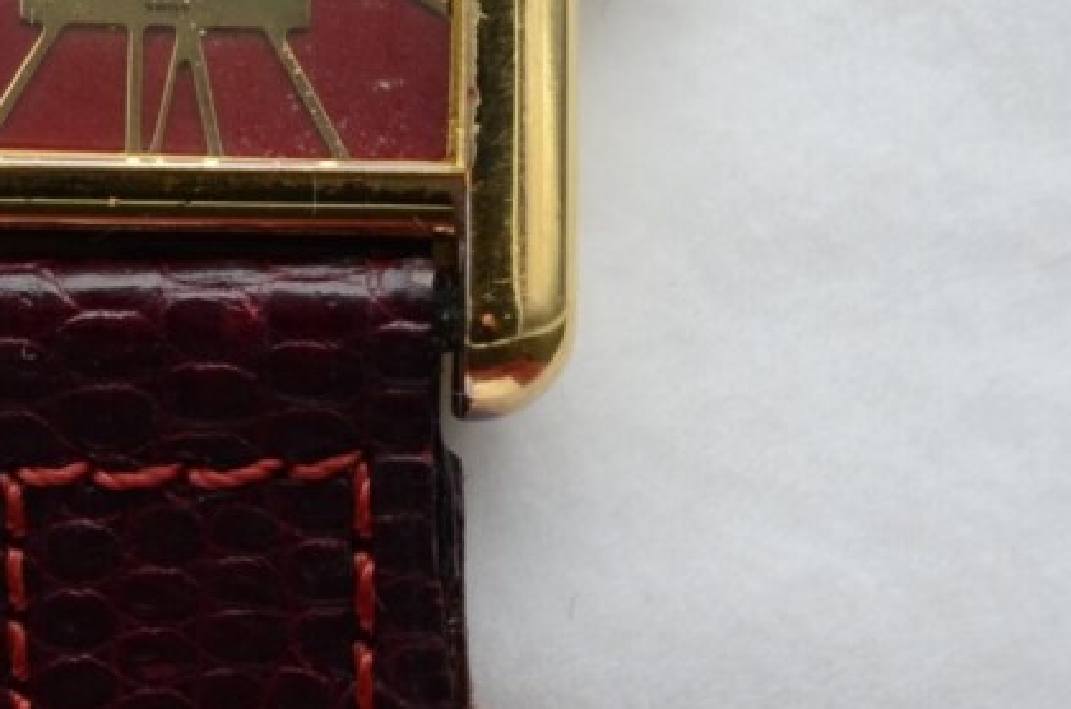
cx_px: 125
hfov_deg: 6.9
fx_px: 8905
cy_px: -56
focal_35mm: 300
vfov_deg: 4.5
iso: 500
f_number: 10
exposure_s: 1/40
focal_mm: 60
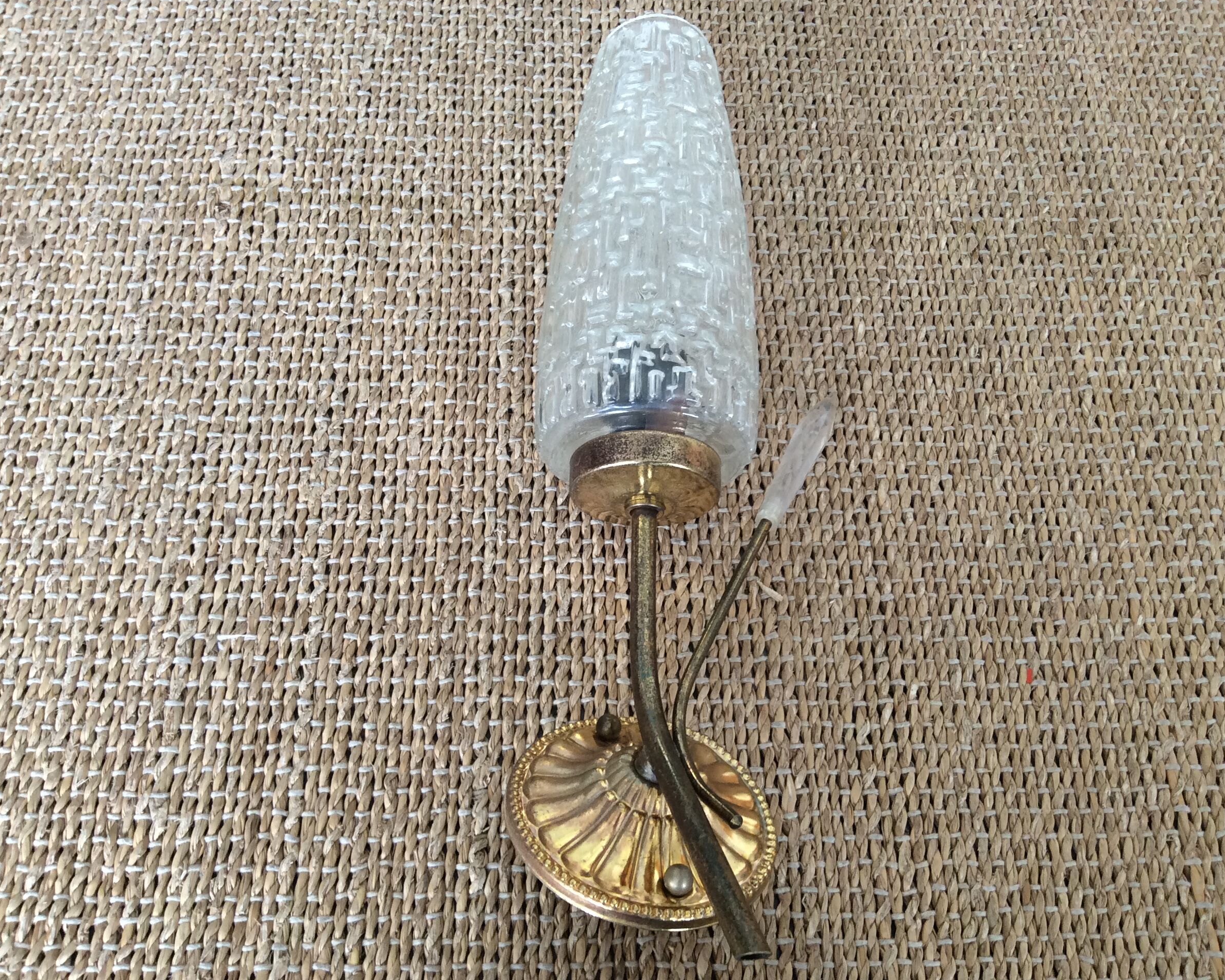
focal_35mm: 34
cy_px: 484
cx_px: 617
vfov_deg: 43.4
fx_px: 1233
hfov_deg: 52.8
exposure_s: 1/25
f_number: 2.4
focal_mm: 3.3
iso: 64
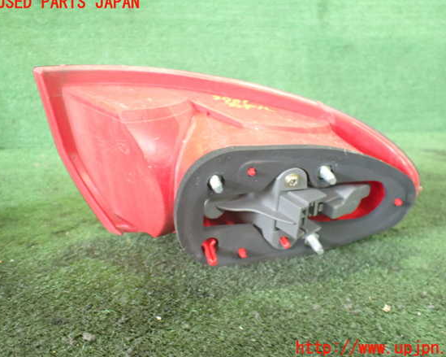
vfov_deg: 45.8
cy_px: 176
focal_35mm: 32
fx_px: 422
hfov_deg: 55.6
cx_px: 236
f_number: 2.3
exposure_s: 1/30
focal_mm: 5.4
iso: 800
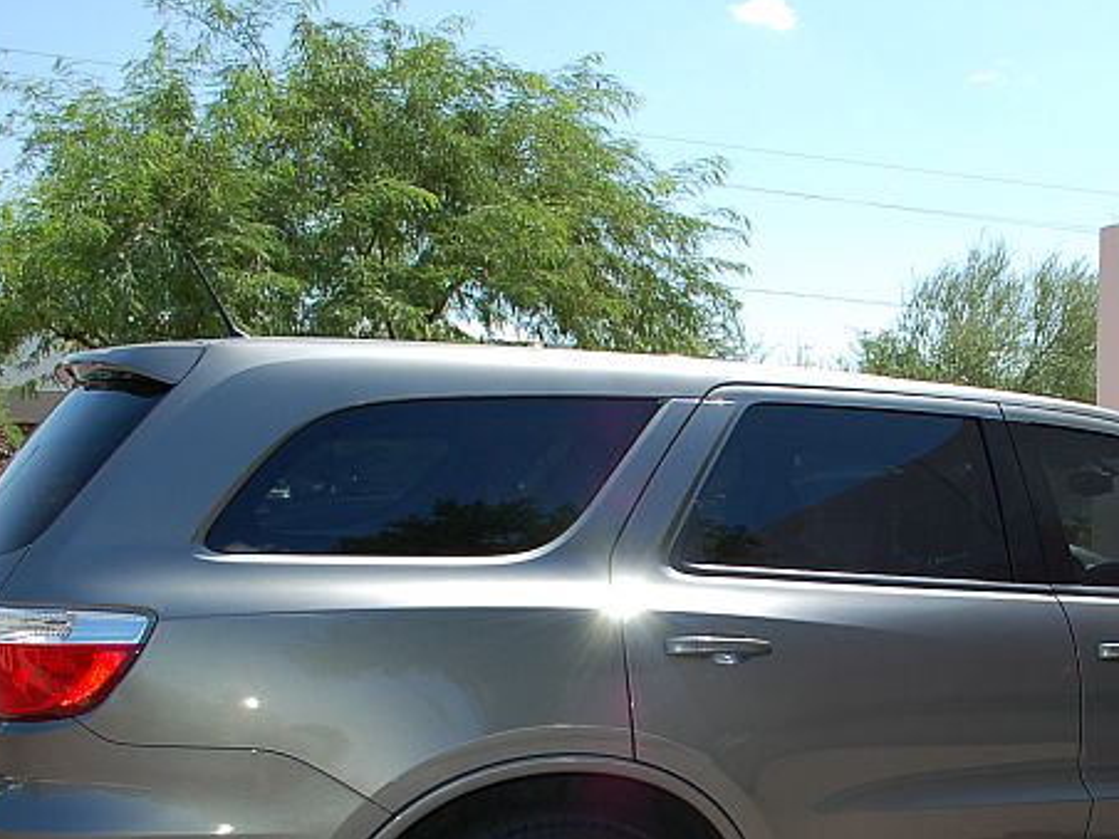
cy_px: 646
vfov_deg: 28.1
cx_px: 923
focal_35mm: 51
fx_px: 1649
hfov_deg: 36.0
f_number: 6.3
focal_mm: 20
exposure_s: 1/500
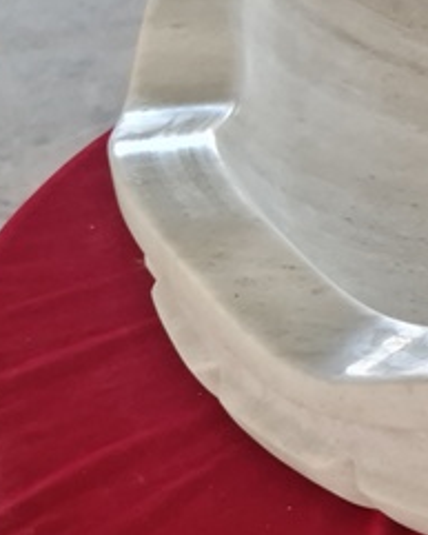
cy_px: 240
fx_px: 2073
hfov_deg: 10.4
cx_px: 965
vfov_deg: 14.7
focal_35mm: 131
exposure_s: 1/50
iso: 100
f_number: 2
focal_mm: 5.9
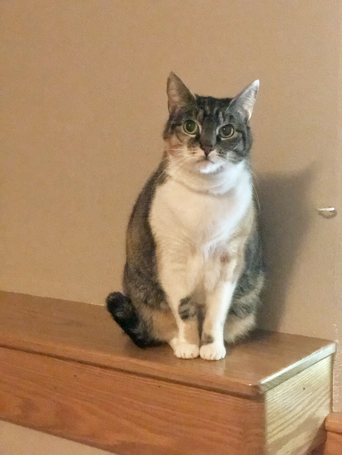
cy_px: 228
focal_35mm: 57
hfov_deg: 25.7
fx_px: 751
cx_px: 171
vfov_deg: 33.8
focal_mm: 6.6
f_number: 2.8
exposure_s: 1/30
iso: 1250
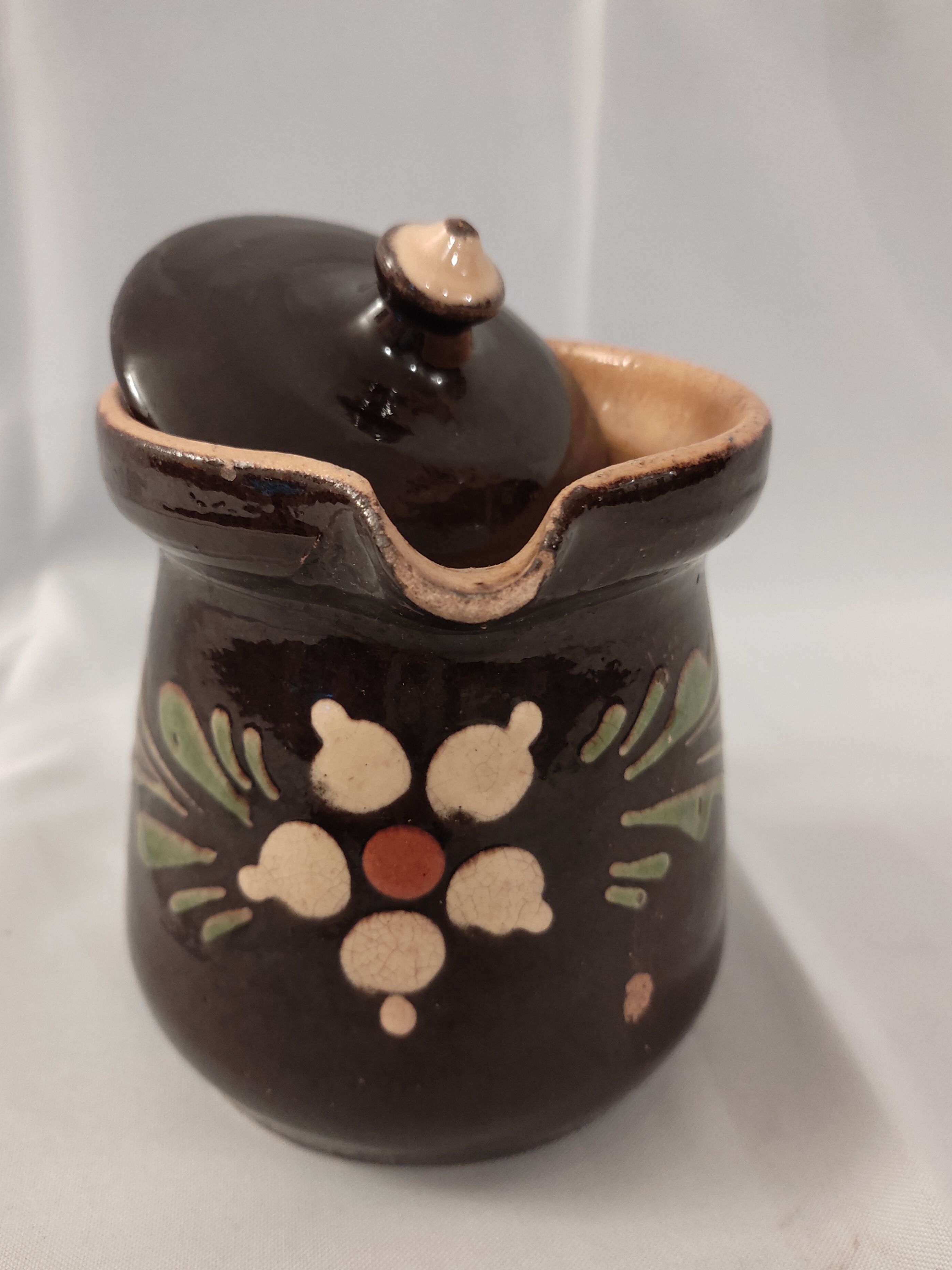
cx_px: 452
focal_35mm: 27
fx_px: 990
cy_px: 672
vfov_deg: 65.3
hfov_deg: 51.3
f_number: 1.79
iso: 1759
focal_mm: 4.7
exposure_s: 1/25
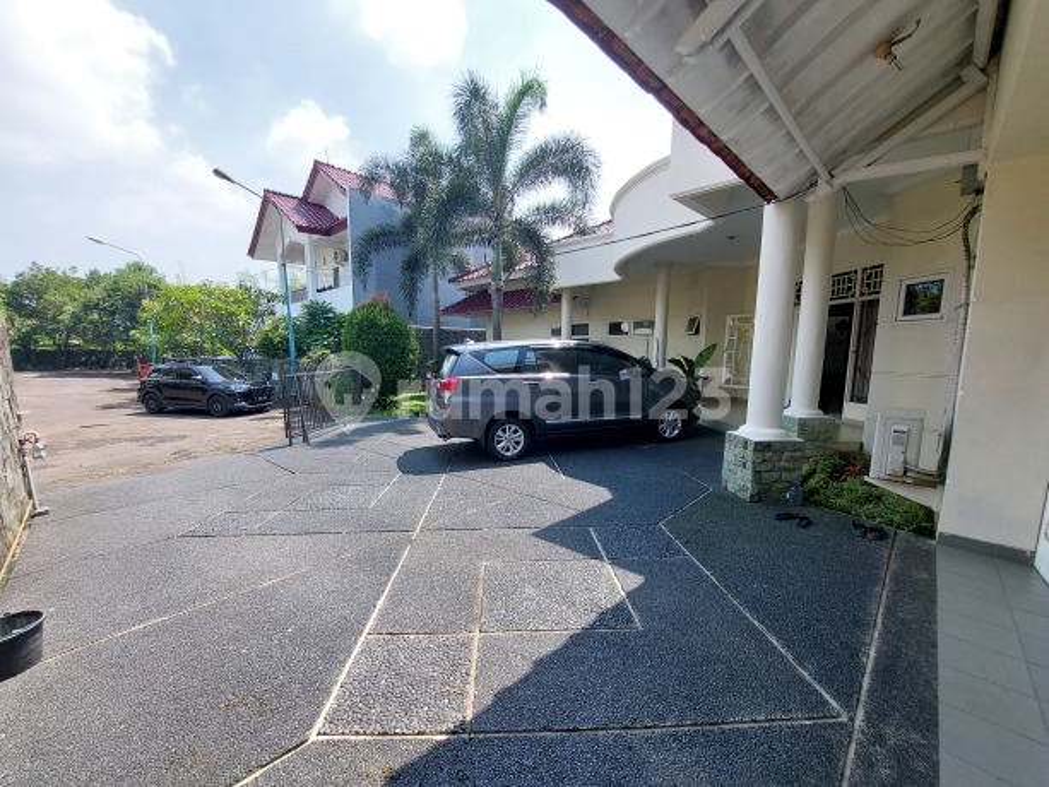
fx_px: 394
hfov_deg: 106.2
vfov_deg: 89.9
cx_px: 524
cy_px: 394
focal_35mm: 13
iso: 40
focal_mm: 1.74
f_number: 2.2
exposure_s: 1/433
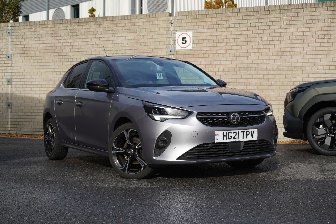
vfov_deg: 23.7
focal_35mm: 57
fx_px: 532
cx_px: 168
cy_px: 112
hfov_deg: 35.1
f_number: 6.3
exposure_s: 1/200
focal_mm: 38
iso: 100
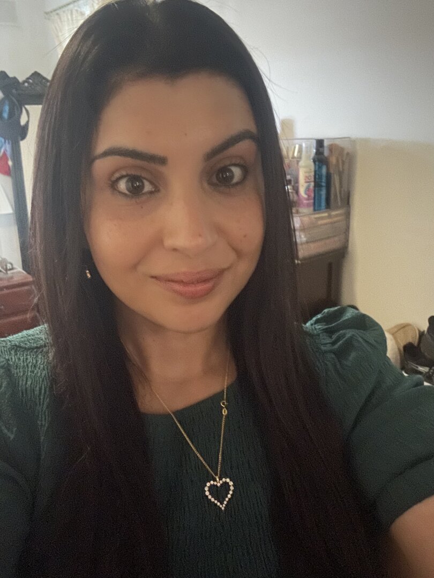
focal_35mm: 30
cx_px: 217
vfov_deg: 60.0
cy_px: 289
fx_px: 502
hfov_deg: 46.8
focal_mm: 2.69
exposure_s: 1/15
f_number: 1.9
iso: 1000
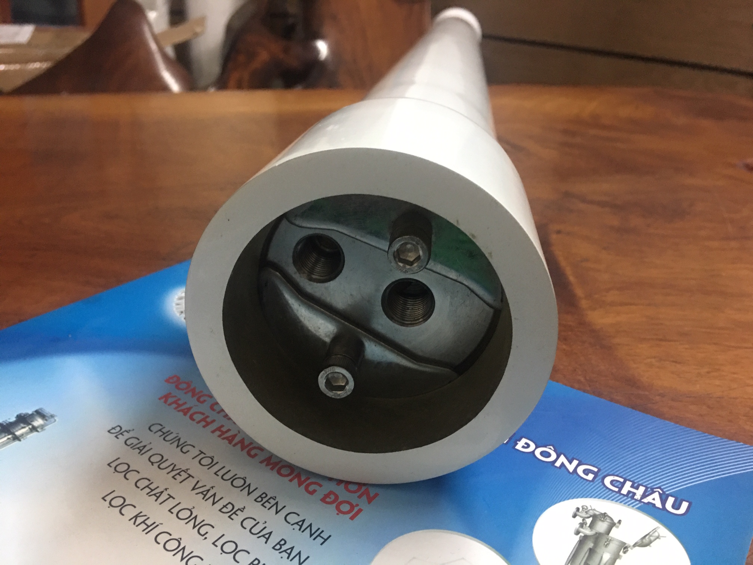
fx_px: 631
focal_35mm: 29
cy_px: 282
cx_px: 376
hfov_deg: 61.7
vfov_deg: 48.2
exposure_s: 1/8
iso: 125
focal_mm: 4.15
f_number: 2.2
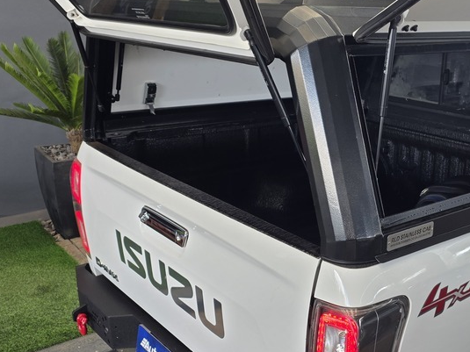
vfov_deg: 32.9
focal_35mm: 44
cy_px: 185
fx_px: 597
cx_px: 346
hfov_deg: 41.8
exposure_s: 1/180
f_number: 1.7
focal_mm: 6.25
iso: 64
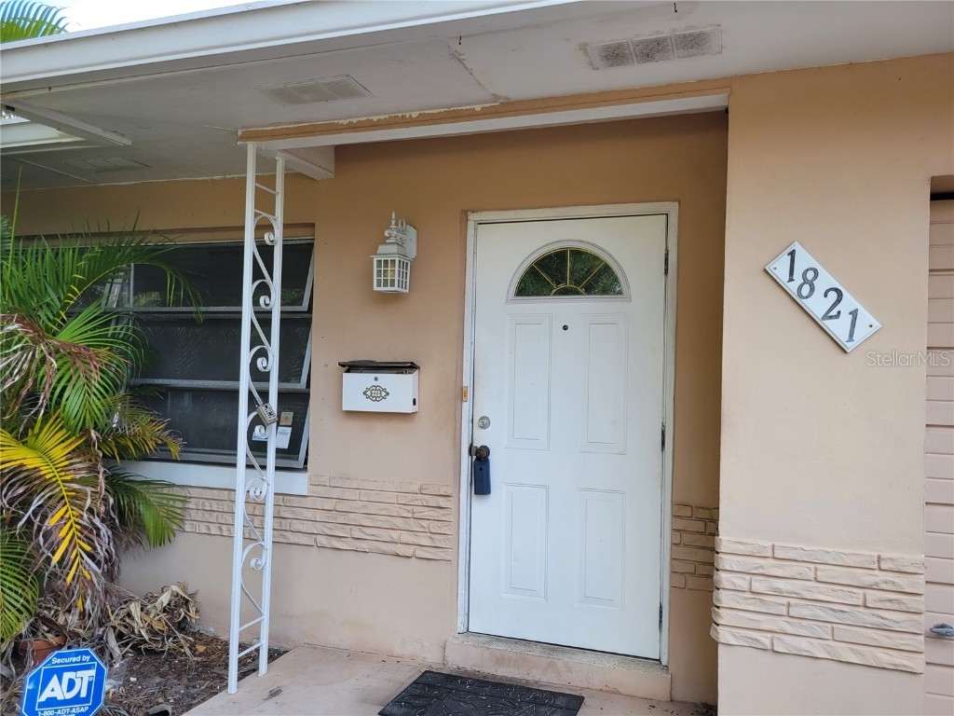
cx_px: 477
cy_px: 358
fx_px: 717
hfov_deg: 67.3
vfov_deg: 53.1
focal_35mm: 26
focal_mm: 5.4
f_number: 1.8
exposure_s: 1/372
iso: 40
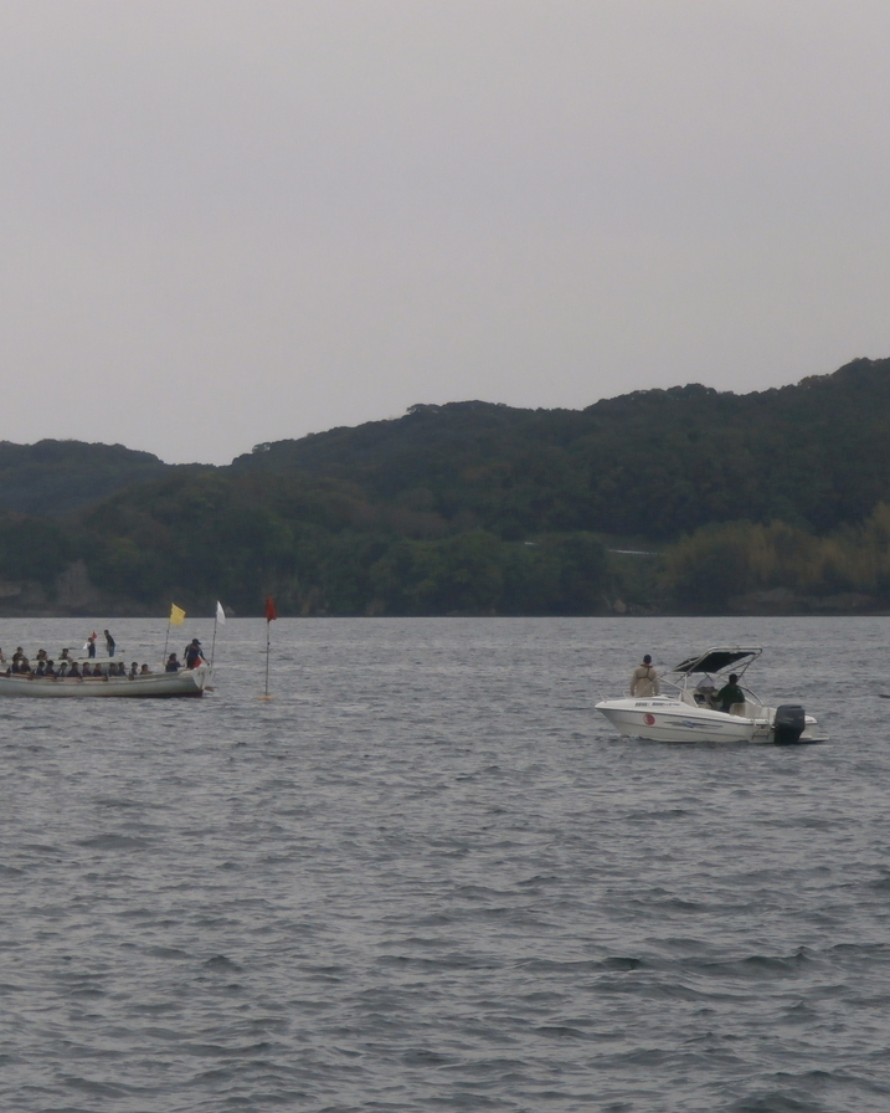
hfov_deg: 9.1
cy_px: 555
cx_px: 164
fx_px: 5596
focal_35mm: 170
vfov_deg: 11.3
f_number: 6.5
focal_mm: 23.5
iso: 125
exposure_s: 1/250
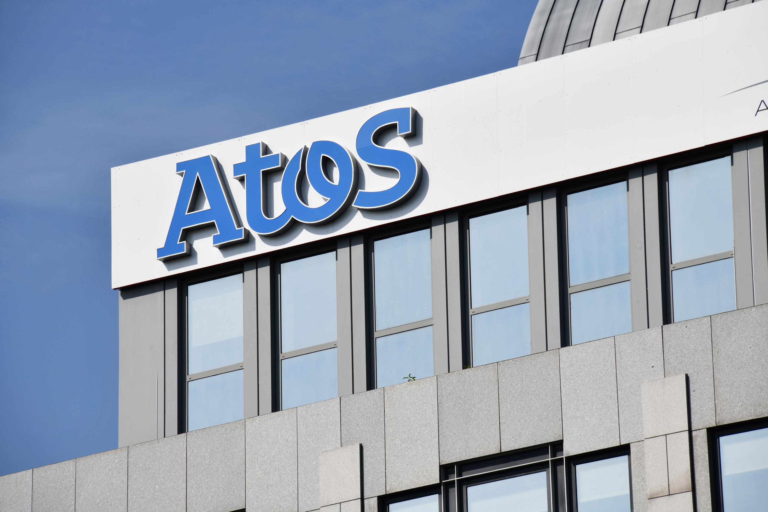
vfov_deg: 4.6
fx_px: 6400
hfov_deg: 6.9
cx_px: 384
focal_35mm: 300
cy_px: 256
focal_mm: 300
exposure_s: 1/400
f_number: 13
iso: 125
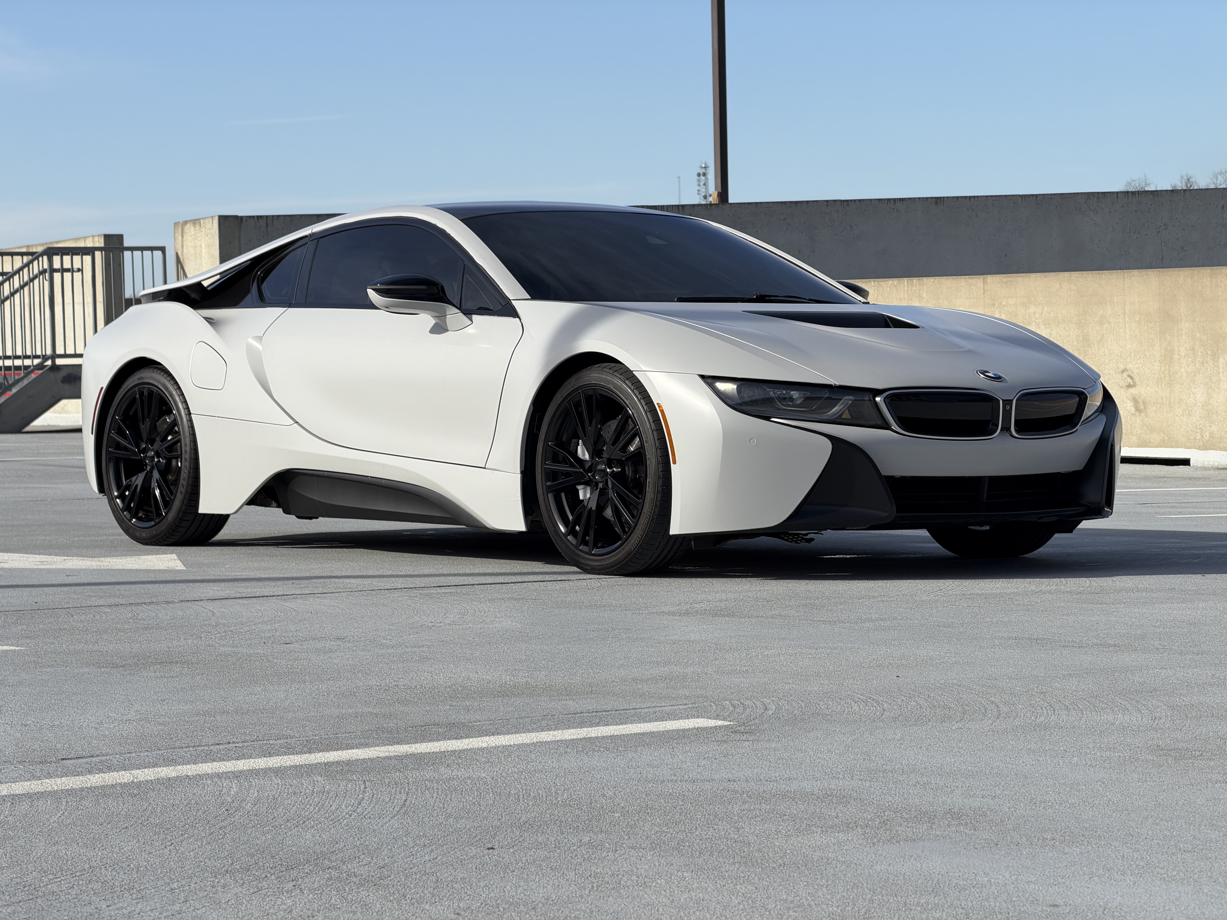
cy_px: 460
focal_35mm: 100
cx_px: 614
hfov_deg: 19.6
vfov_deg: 14.8
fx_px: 3545
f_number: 2.8
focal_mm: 16.89
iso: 20
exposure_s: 1/638
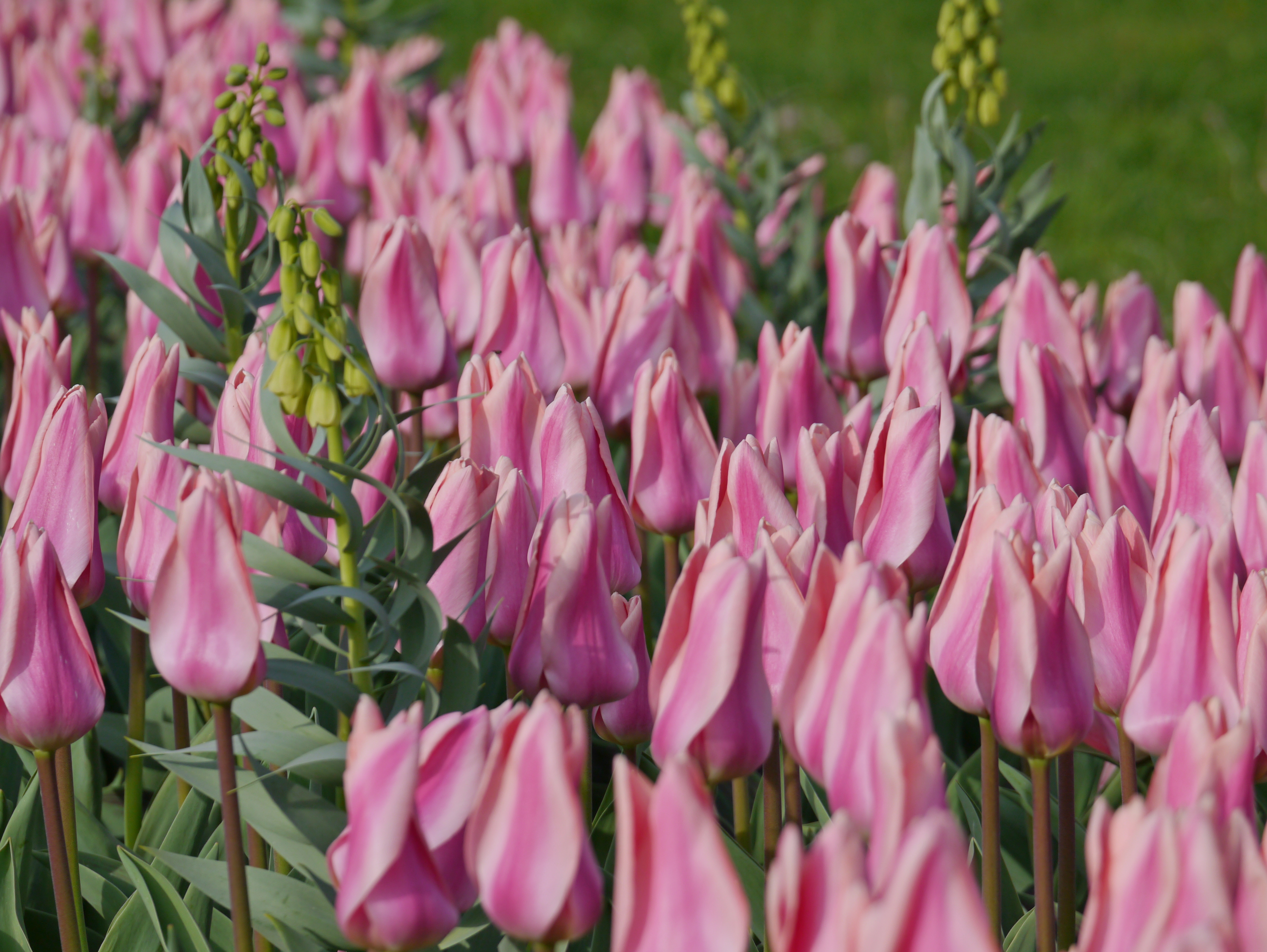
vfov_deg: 7.7
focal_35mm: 194
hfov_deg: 10.2
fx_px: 7104
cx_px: 634
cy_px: 476
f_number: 6.3
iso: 160
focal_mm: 97
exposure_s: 1/500
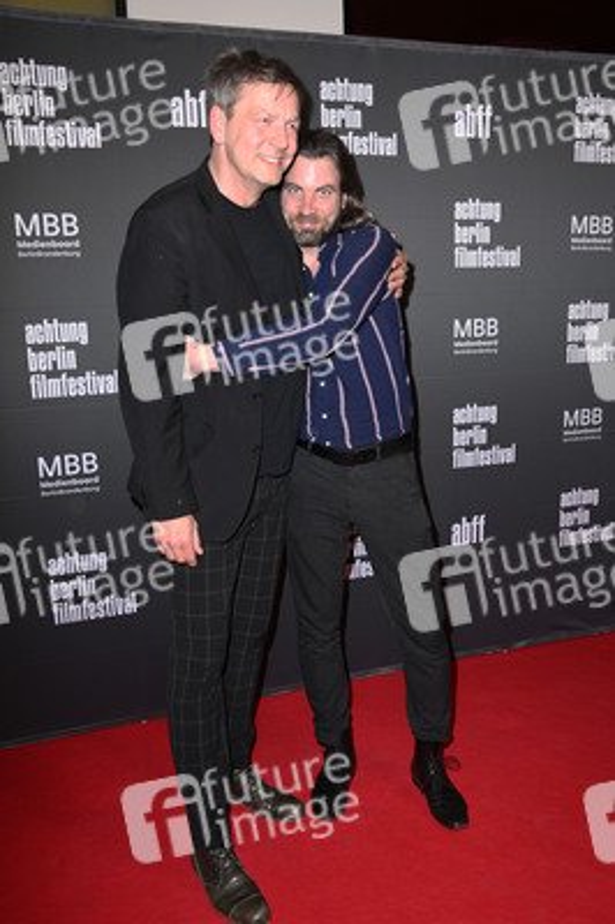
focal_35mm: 32
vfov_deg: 58.8
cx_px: 308
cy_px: 462
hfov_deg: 41.0
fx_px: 821
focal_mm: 32
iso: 1000
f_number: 6.3
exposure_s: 1/250
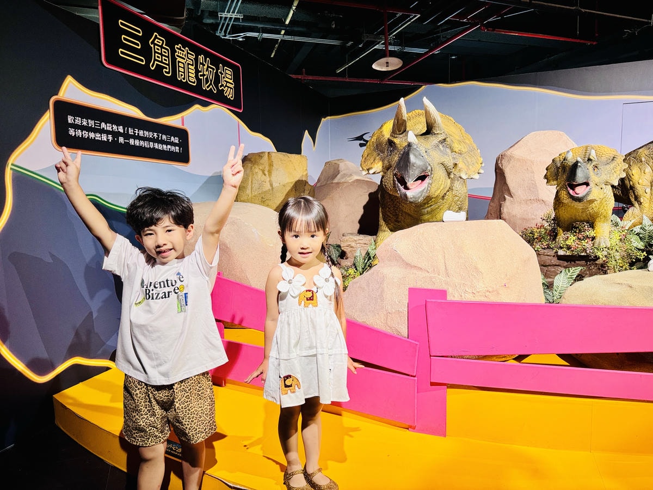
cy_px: 245
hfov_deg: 71.6
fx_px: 453
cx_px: 326
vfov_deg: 56.8
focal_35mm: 24
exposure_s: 1/60
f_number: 1.78
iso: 250
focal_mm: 6.76
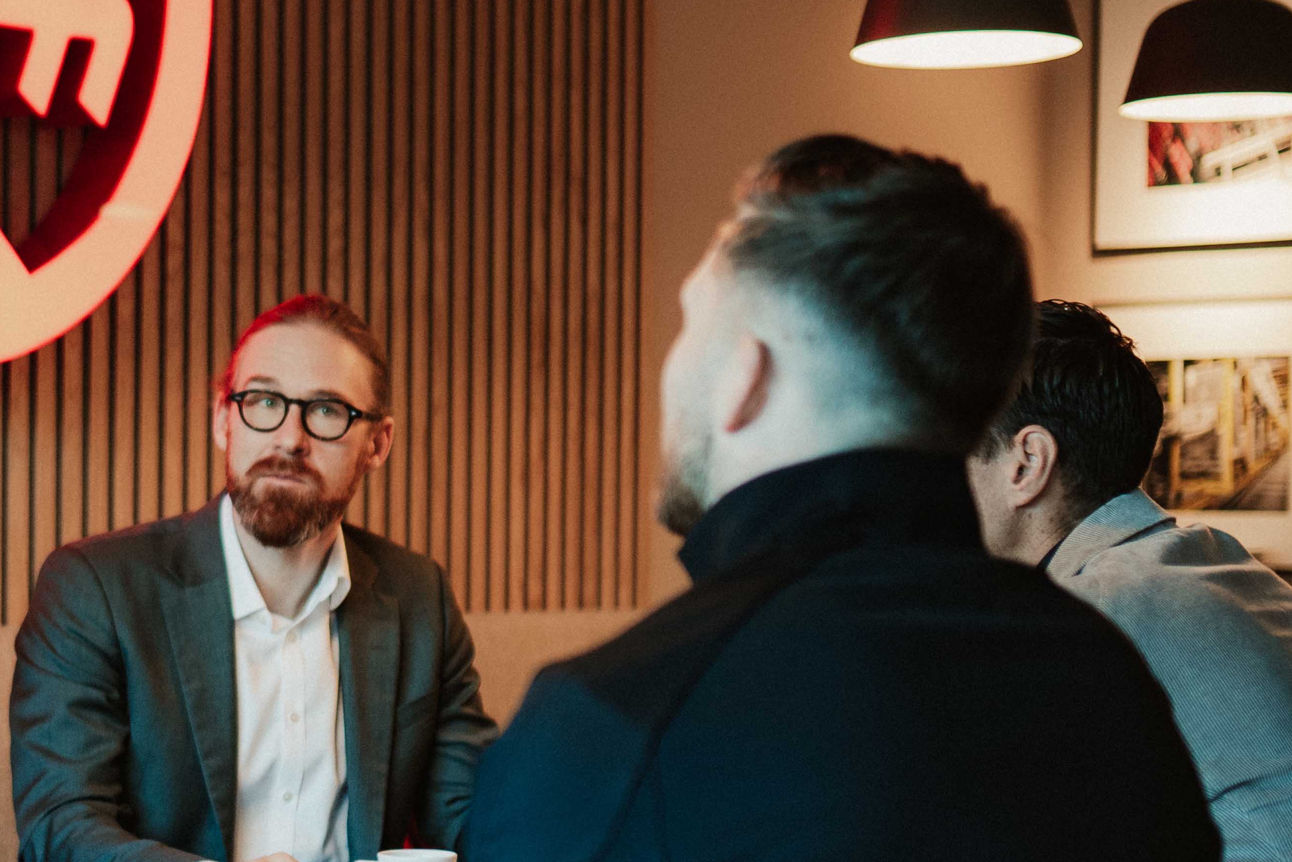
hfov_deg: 21.3
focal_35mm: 93
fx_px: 3337
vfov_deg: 14.6
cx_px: 58
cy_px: 662
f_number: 1.4
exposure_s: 1/250
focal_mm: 35
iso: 400
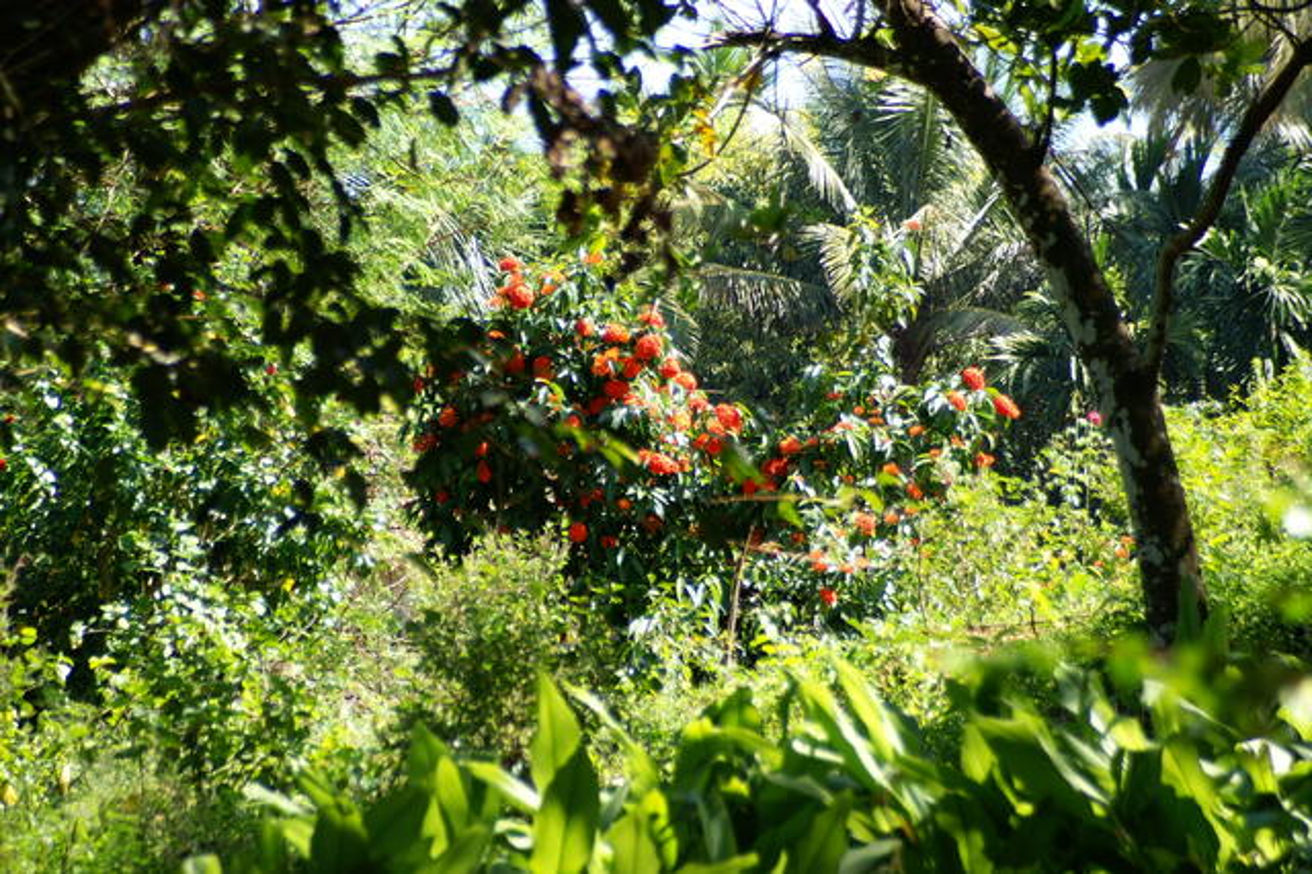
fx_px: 5737
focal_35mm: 158
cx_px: 656
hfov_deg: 13.0
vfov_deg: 8.7
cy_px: 437
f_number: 4.5
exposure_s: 1/250
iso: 100
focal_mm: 105
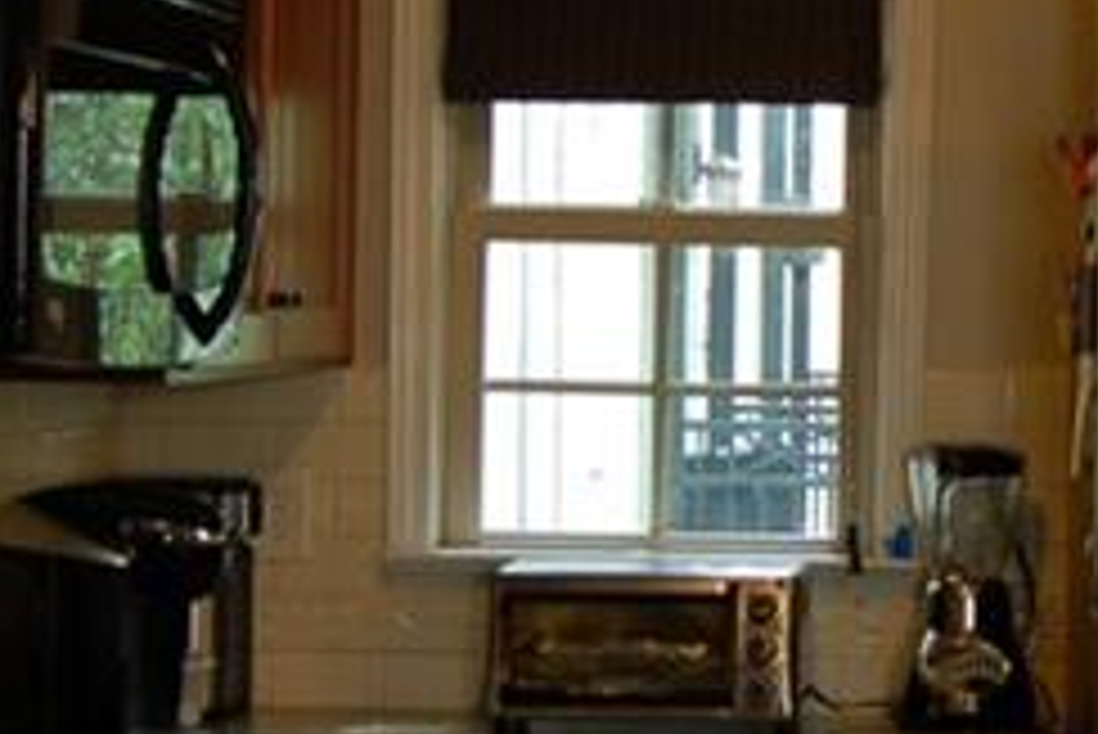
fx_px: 3448
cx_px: 1071
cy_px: 270
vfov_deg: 12.1
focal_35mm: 113
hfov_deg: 17.7
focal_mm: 18
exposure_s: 1/50
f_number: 3.5
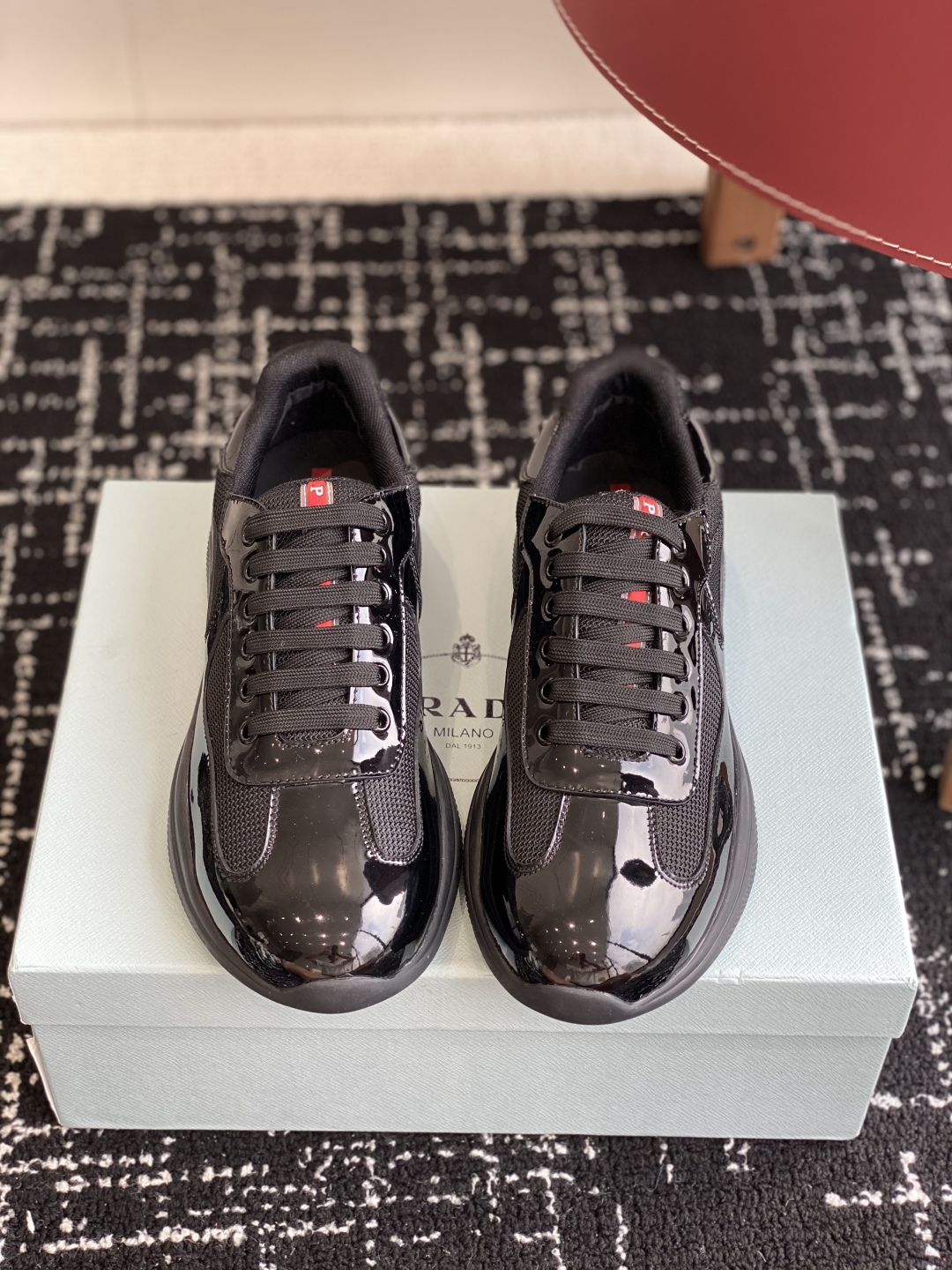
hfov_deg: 28.0
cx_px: 476
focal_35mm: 52
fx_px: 1907
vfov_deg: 36.8
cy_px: 635
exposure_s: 1/122
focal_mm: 6
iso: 32
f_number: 2
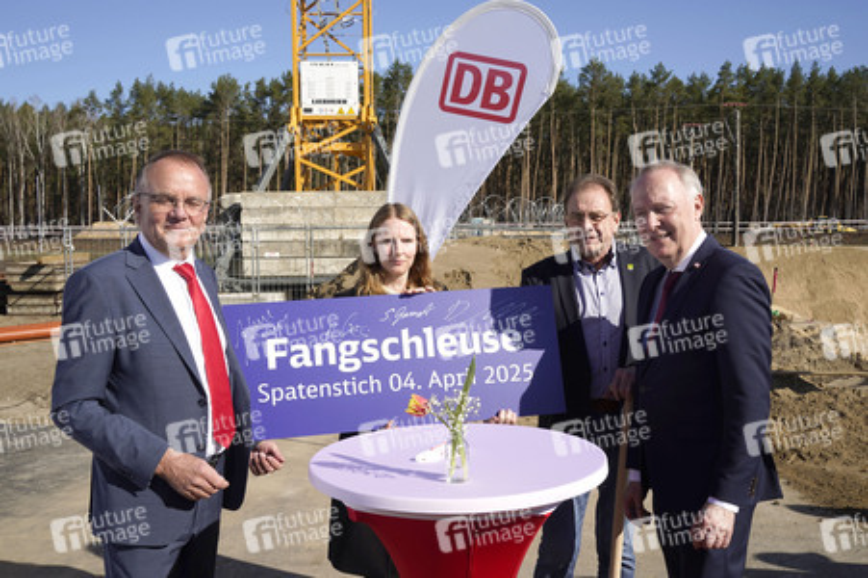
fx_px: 843
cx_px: 434
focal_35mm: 35
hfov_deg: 54.5
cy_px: 289
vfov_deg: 37.8
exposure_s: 1/320
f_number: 9
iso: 100
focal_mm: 35
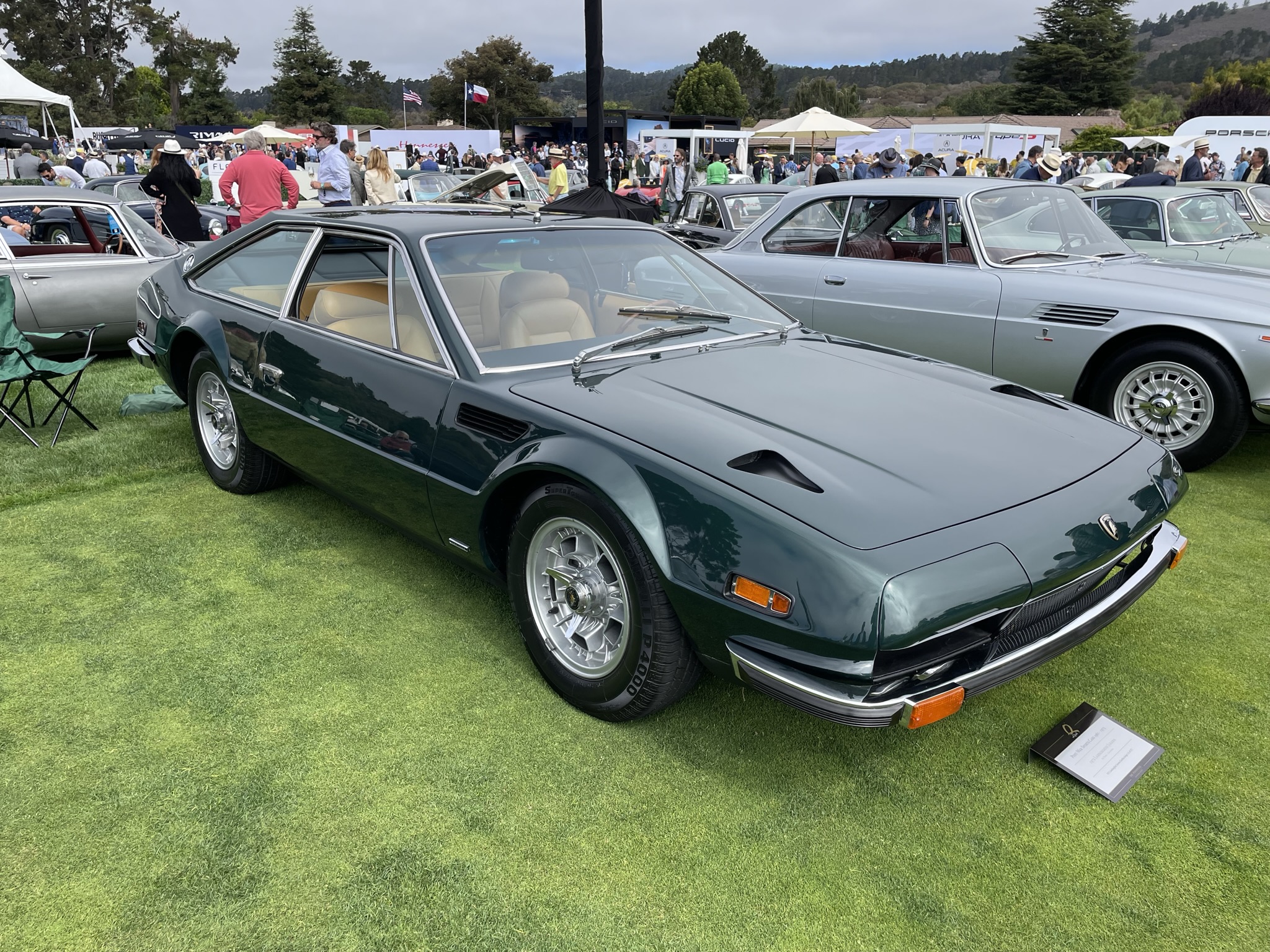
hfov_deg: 67.3
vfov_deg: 53.1
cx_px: 635
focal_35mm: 26
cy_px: 476
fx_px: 954
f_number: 1.6
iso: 32
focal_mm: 4.2
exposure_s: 1/1887
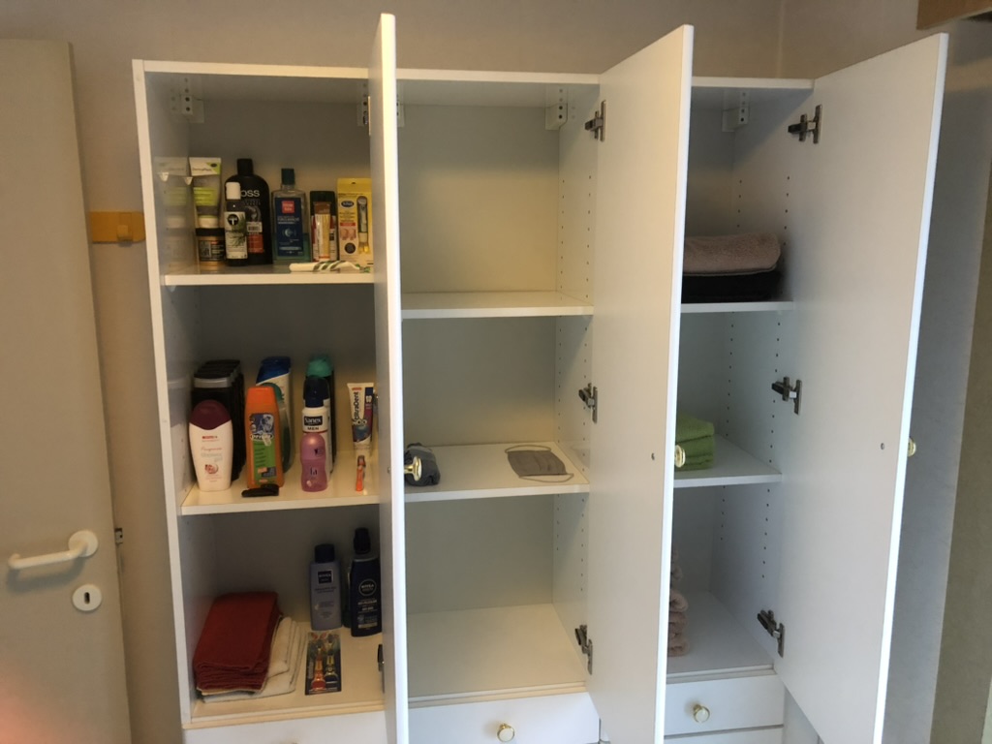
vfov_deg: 49.7
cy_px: 372
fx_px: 802
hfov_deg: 63.4
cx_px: 496
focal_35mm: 28
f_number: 1.8
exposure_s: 1/5
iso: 80
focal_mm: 3.99
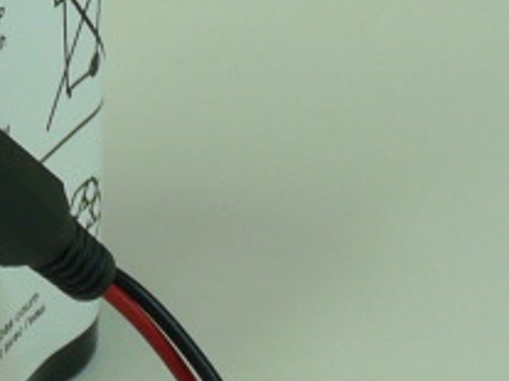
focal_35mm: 294
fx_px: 4321
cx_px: -194
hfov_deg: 6.7
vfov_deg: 5.1
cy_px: 224
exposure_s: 1/80
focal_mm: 9.5
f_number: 3.2
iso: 100
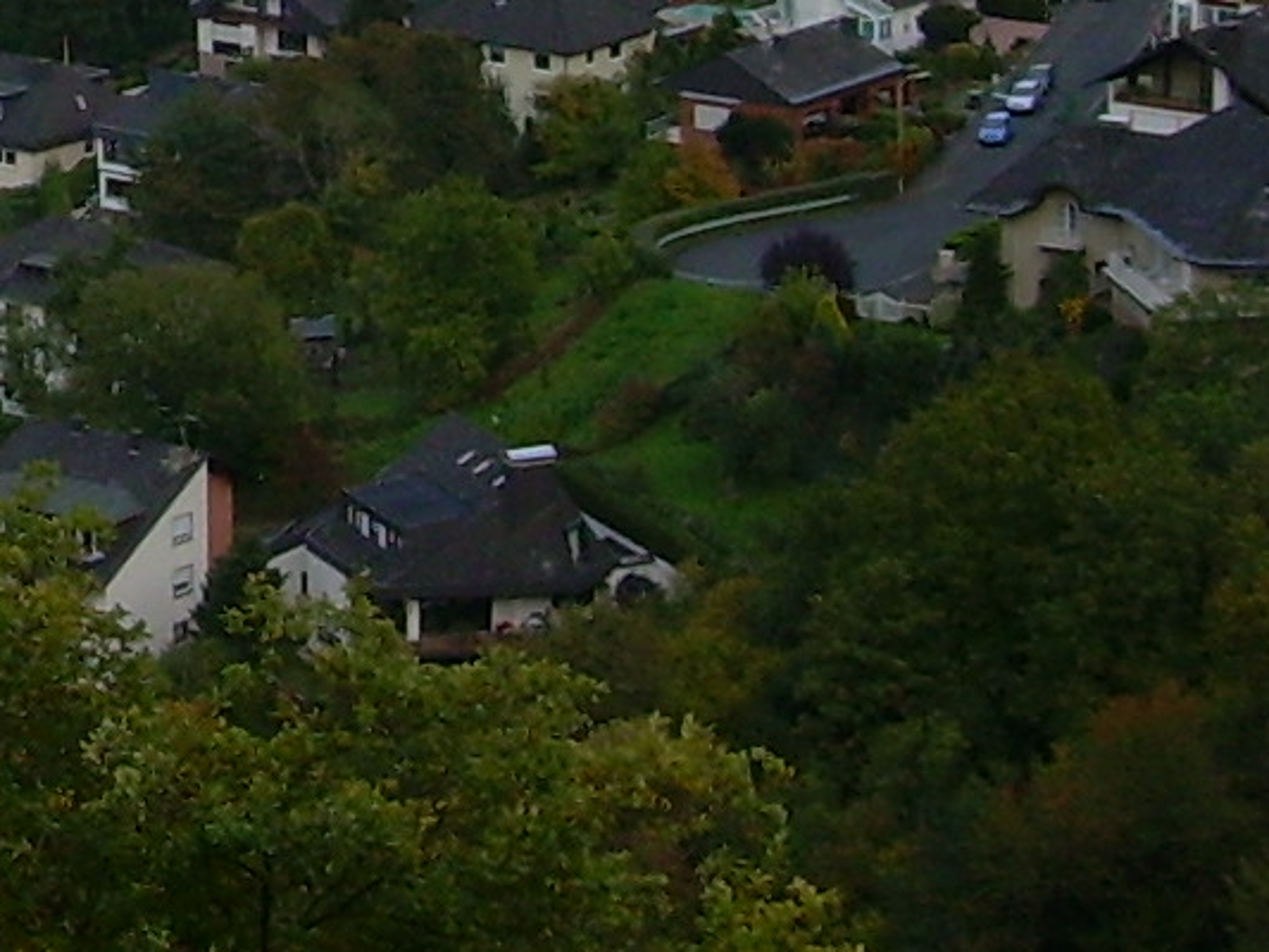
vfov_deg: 8.9
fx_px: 5940
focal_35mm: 162
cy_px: -512
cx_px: -588
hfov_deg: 11.7
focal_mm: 6.3
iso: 50
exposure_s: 1/193
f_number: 4.6
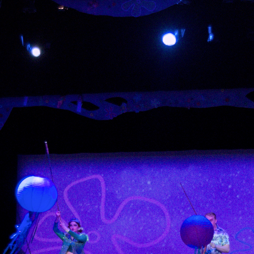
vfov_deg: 12.3
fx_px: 1179
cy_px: 197
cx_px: 150
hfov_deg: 12.3
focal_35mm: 142
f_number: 4.2
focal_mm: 30
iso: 3200
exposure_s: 1/80
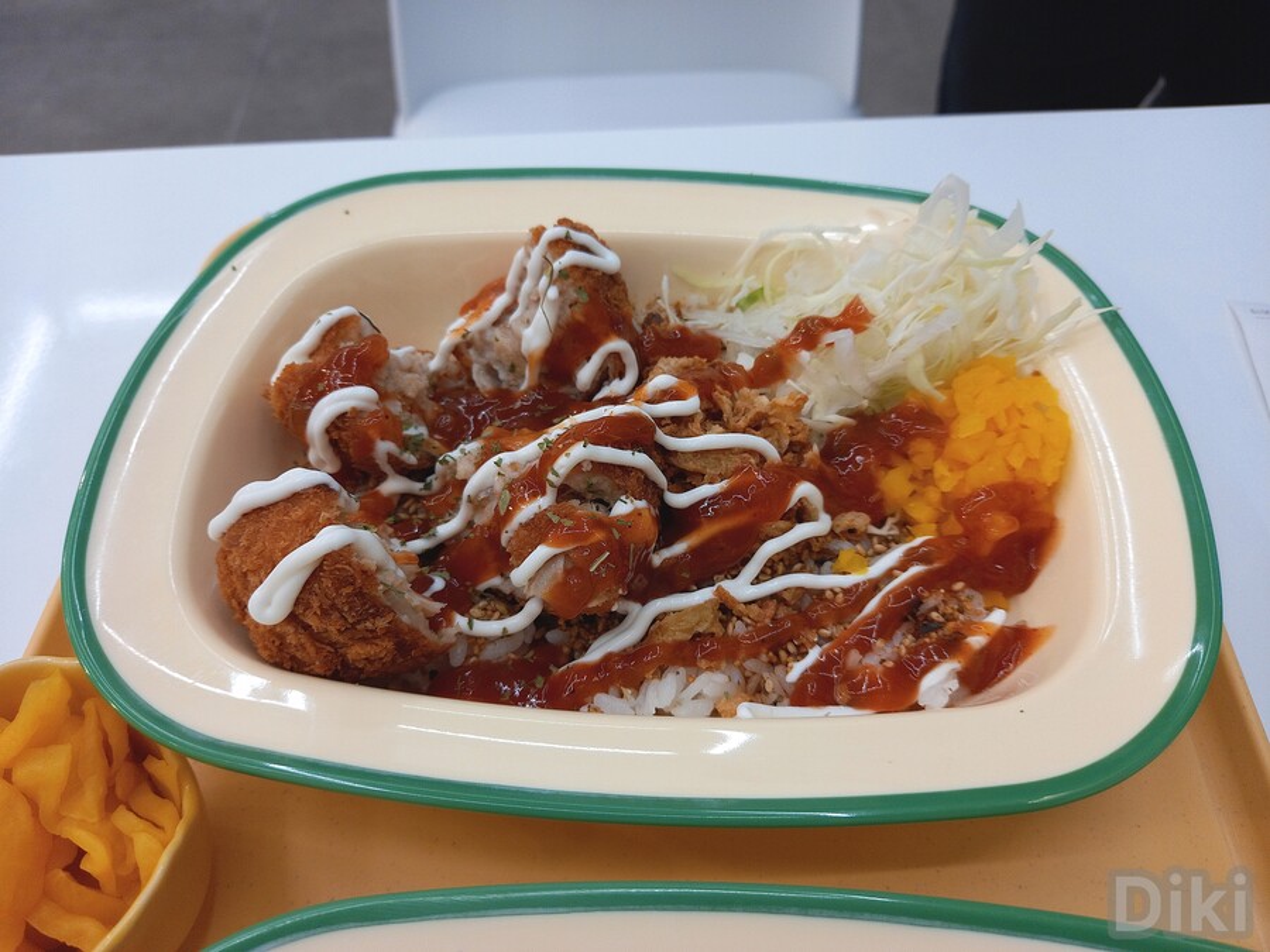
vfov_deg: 54.9
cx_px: 635
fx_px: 917
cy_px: 476
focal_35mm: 25
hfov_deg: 69.4
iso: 64
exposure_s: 1/60
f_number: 2
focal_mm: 4.6
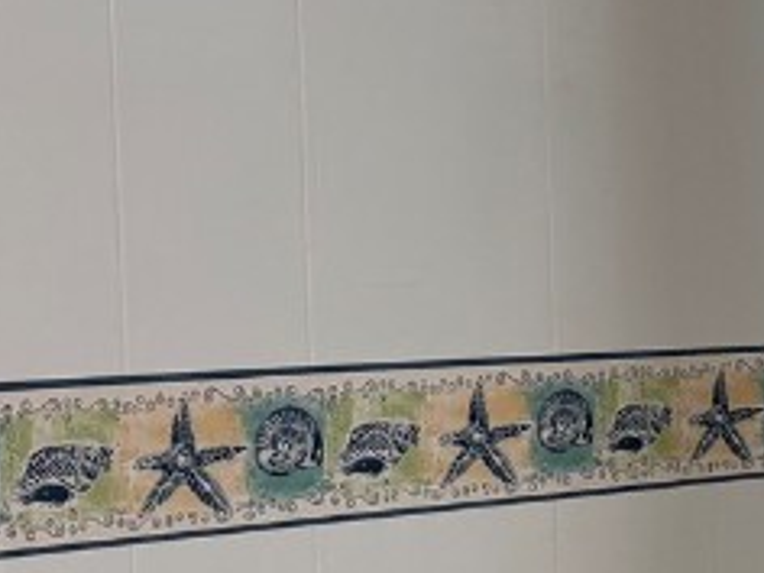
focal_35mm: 104
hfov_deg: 16.5
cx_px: 1269
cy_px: 395
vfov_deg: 14.2
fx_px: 2295
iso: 100
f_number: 1.78
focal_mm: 6.76
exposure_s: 1/120
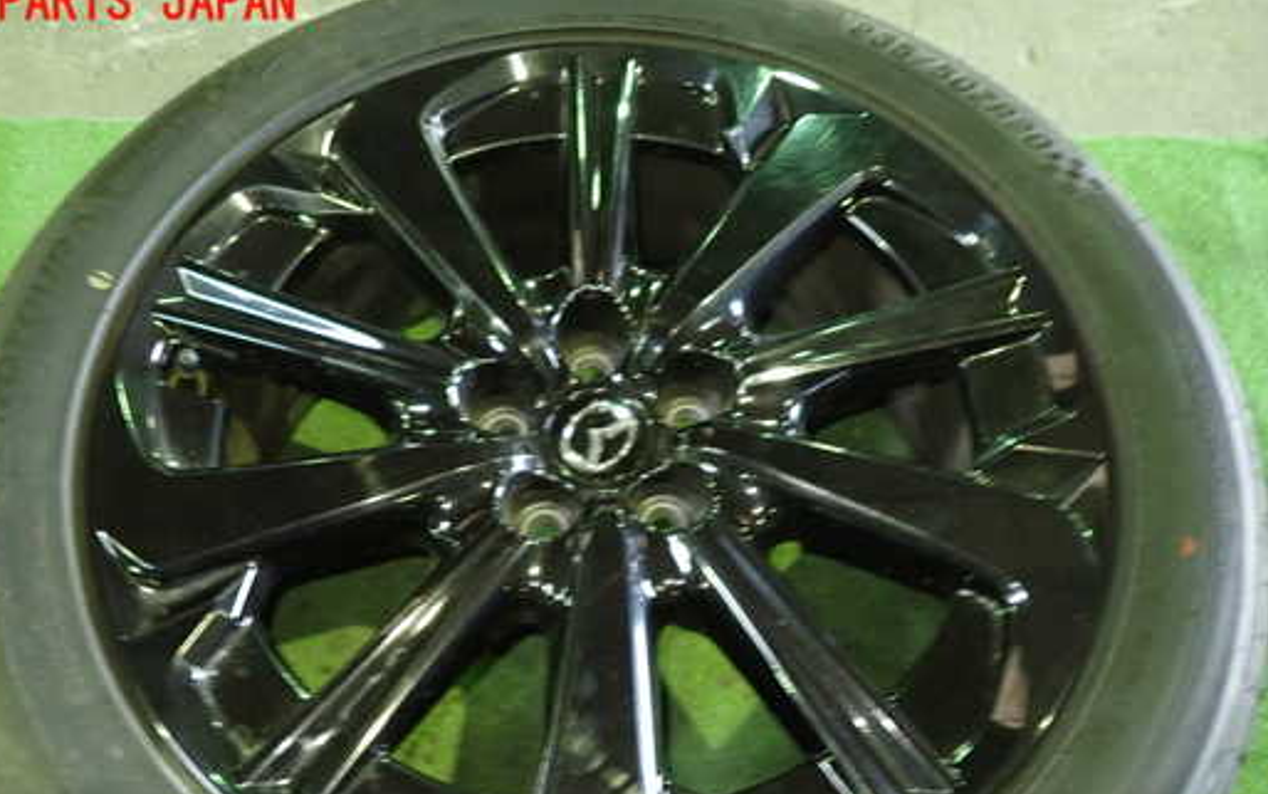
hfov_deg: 61.2
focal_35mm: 31
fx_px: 1072
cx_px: 588
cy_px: 529
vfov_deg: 40.1
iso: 800
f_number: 2
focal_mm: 4.5
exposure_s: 1/15
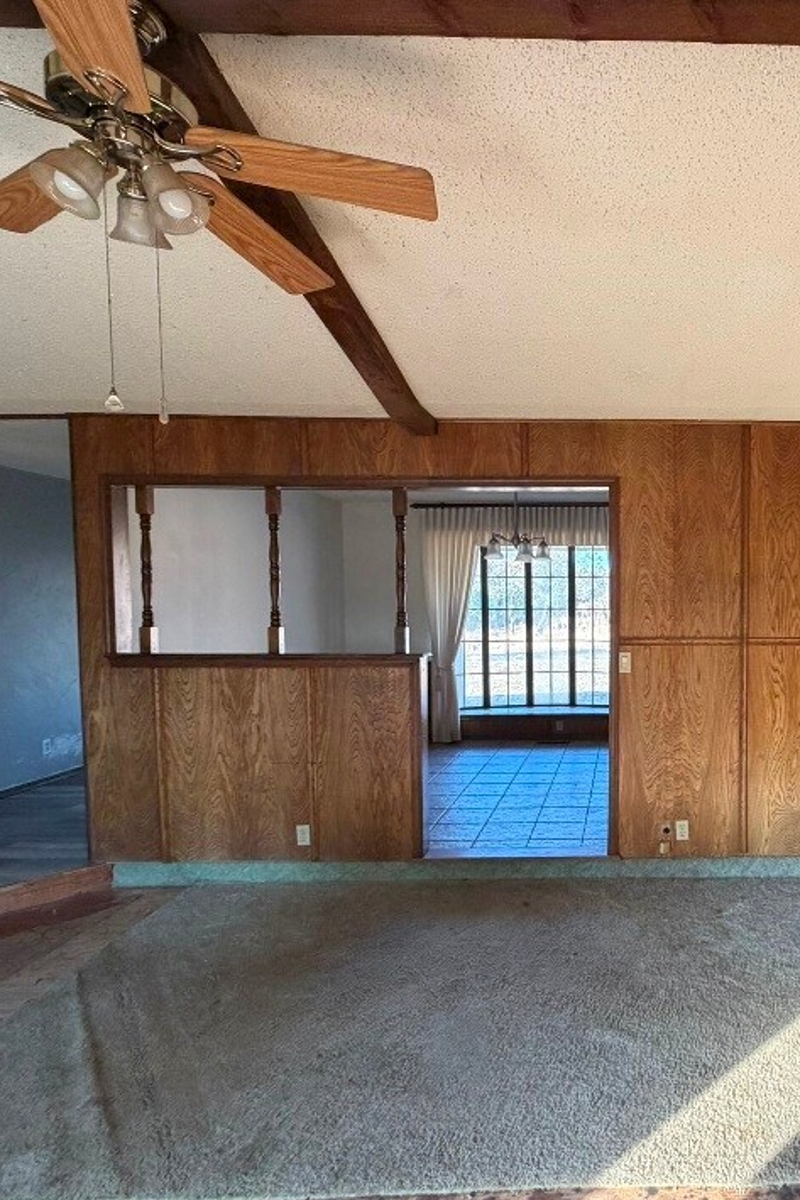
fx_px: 700
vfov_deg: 81.1
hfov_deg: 54.9
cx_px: 651
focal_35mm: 21
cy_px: 647
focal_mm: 2.22
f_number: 2.2
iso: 320
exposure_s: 1/121
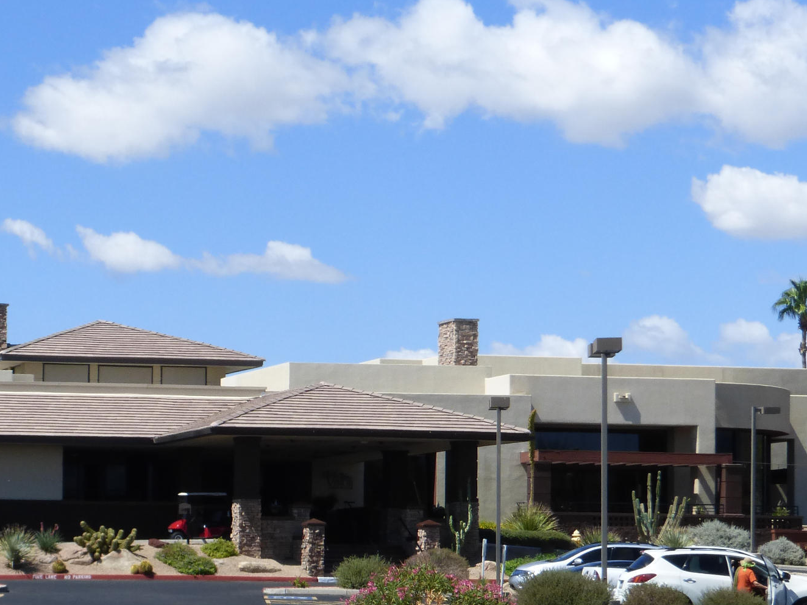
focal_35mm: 141
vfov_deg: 10.4
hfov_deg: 13.8
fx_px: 3287
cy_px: 579
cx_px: 55
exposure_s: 1/640
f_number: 5
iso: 100
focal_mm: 12.5
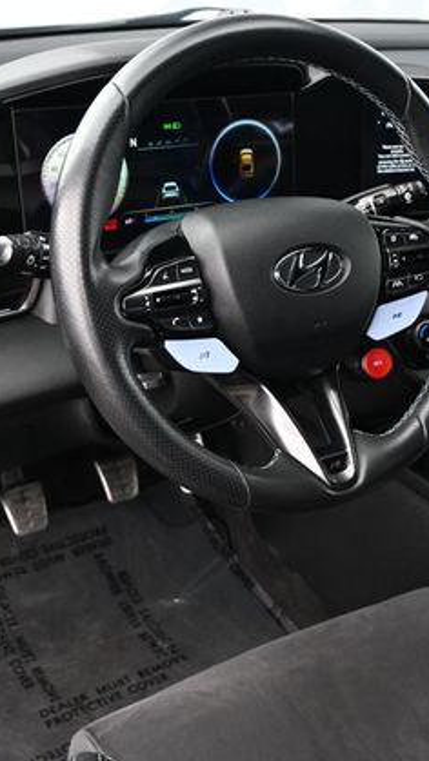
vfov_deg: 41.9
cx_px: 300
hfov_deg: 24.2
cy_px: 381
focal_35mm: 49
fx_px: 994
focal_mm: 20.5
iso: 450
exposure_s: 1/125
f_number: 3.8
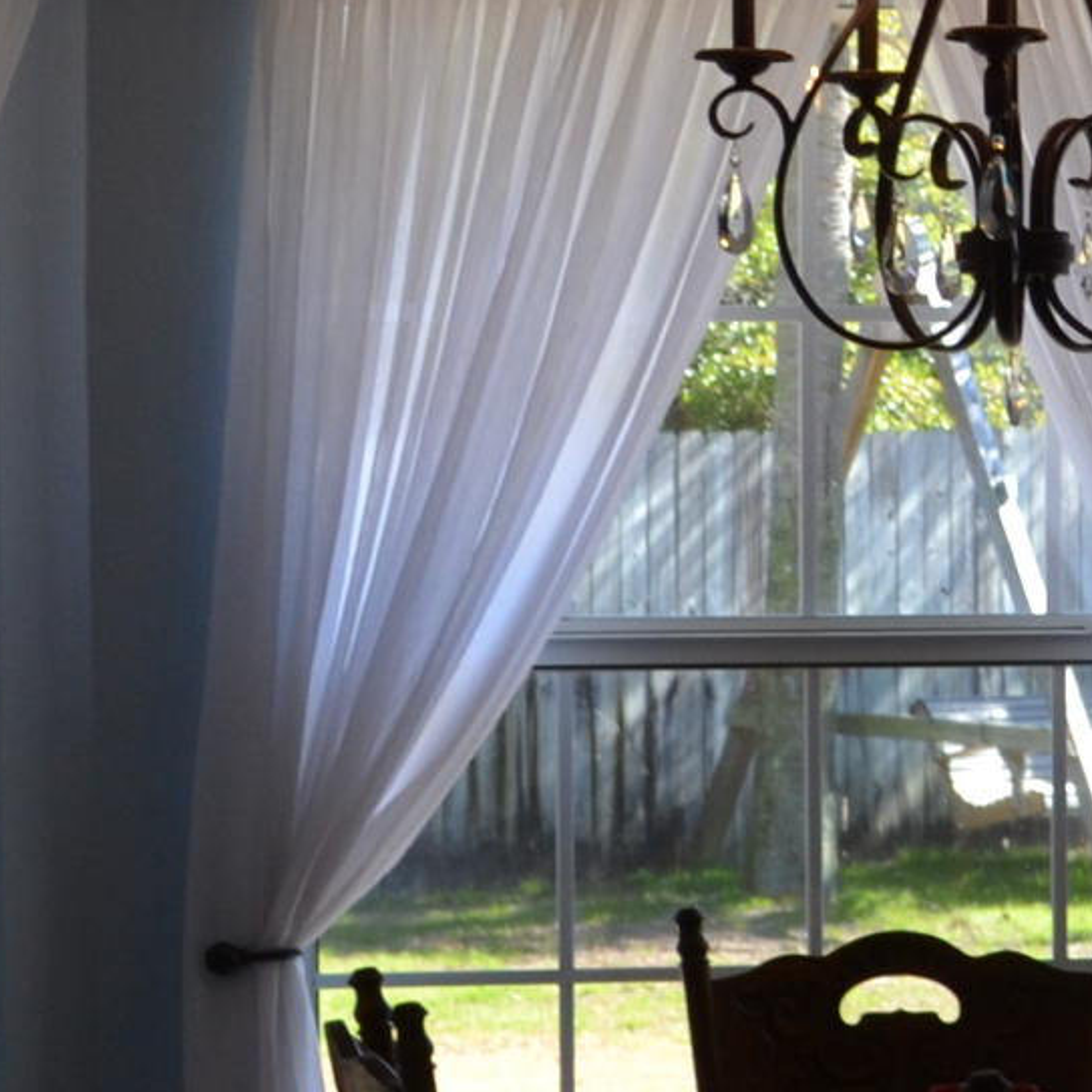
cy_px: 708
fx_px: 6032
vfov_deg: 10.3
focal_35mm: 169
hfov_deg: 10.2
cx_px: 1156
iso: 220
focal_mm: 24
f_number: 5.6
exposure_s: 1/125
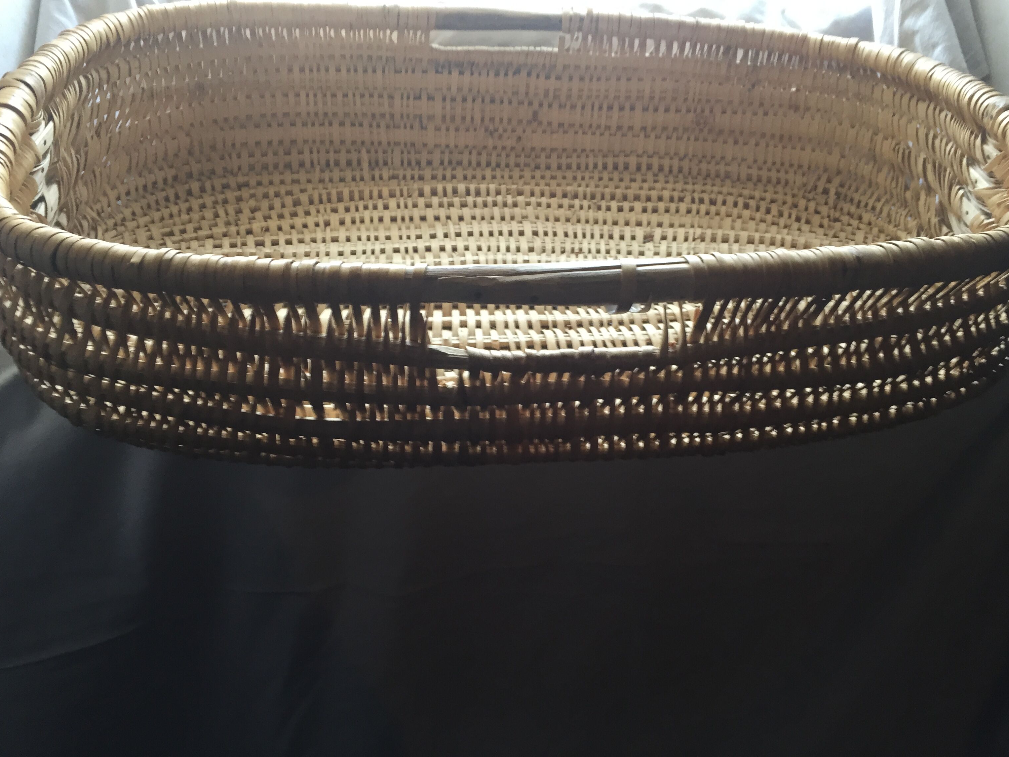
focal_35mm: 31
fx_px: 904
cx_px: 521
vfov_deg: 45.4
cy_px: 363
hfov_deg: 58.3
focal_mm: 4.15
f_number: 2.2
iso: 100
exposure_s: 1/33
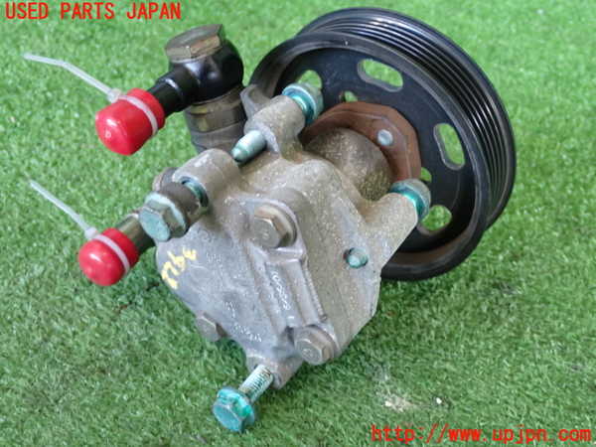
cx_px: 298
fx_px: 809
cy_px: 224
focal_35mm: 47
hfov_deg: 40.4
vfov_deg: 30.9
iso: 400
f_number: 3.1
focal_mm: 8.4
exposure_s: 1/50
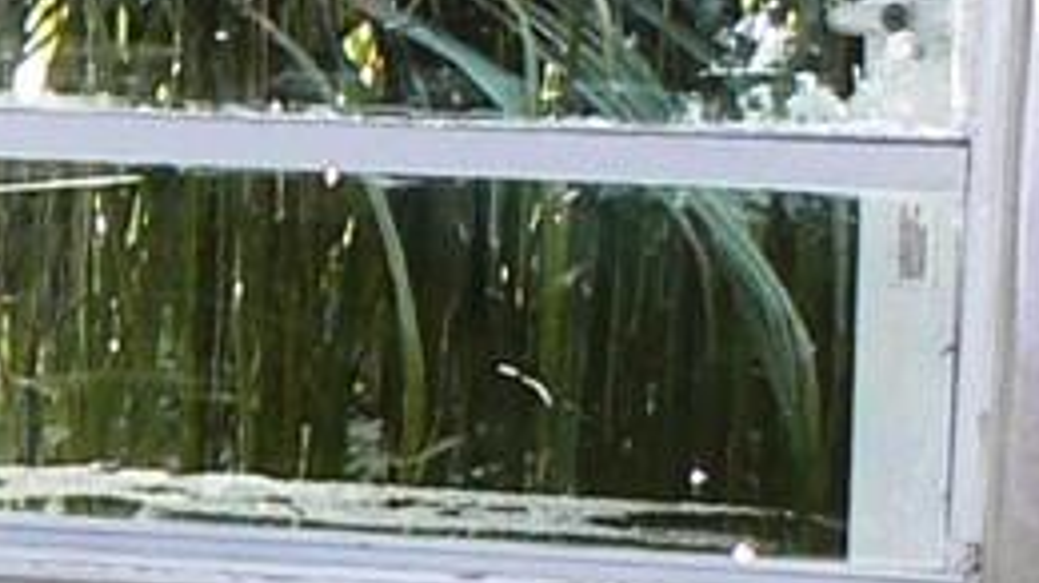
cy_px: 383
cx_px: -1894
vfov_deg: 5.0
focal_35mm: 241
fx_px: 6637
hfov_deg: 7.9
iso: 100
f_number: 2.8
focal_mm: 6
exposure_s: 1/30
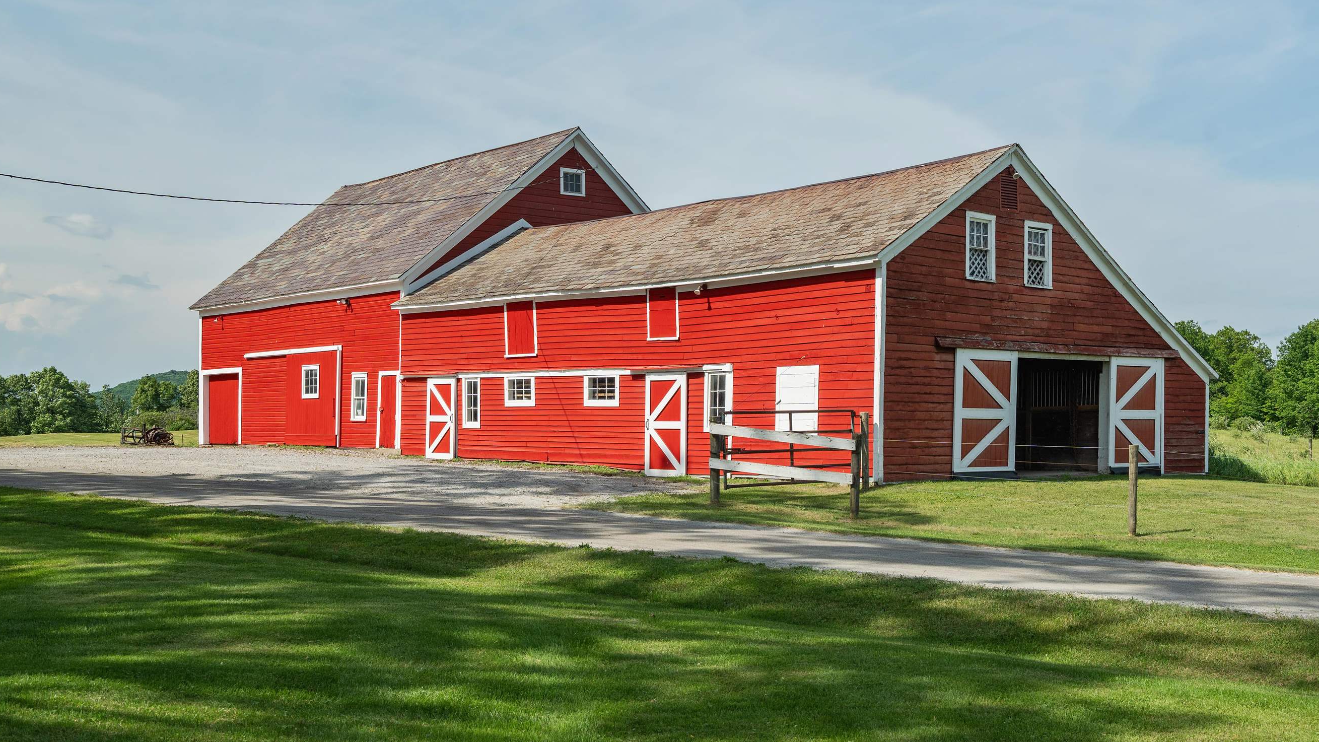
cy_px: 289
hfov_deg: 47.3
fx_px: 1504
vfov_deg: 27.6
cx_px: 743
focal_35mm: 43
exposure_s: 1/250
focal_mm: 35
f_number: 8
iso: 320
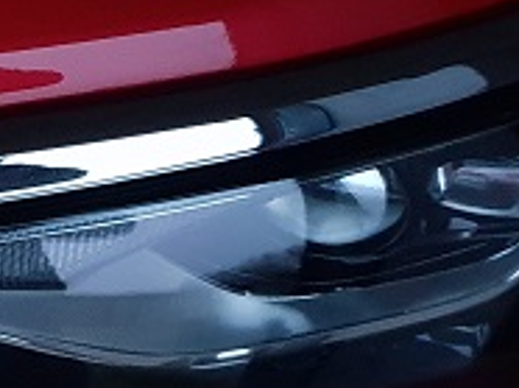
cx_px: -254
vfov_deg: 13.2
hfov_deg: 16.1
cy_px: 114
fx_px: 1677
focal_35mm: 112
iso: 640
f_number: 1.5
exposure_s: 1/10
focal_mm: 4.3
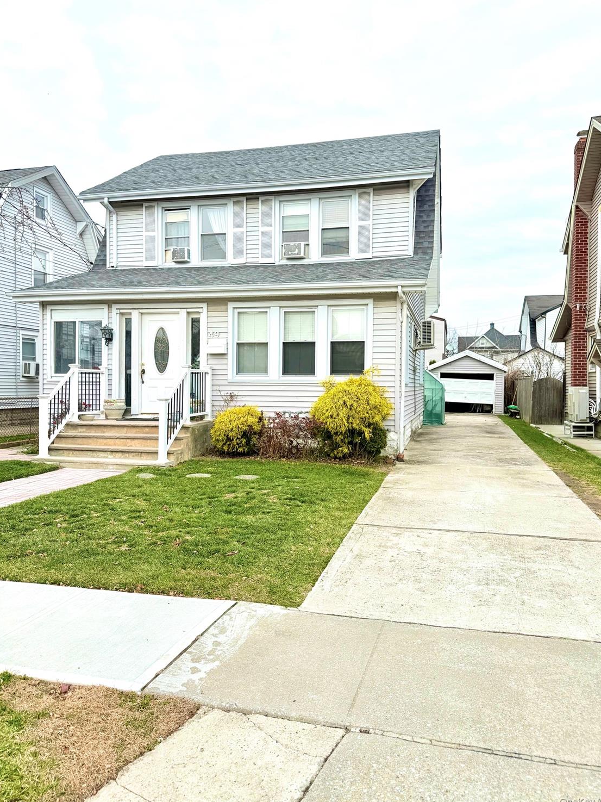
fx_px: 579
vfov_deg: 69.4
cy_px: 391
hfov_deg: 54.9
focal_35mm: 25
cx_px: 308
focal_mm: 6.76
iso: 80
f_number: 1.78
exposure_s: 1/2703
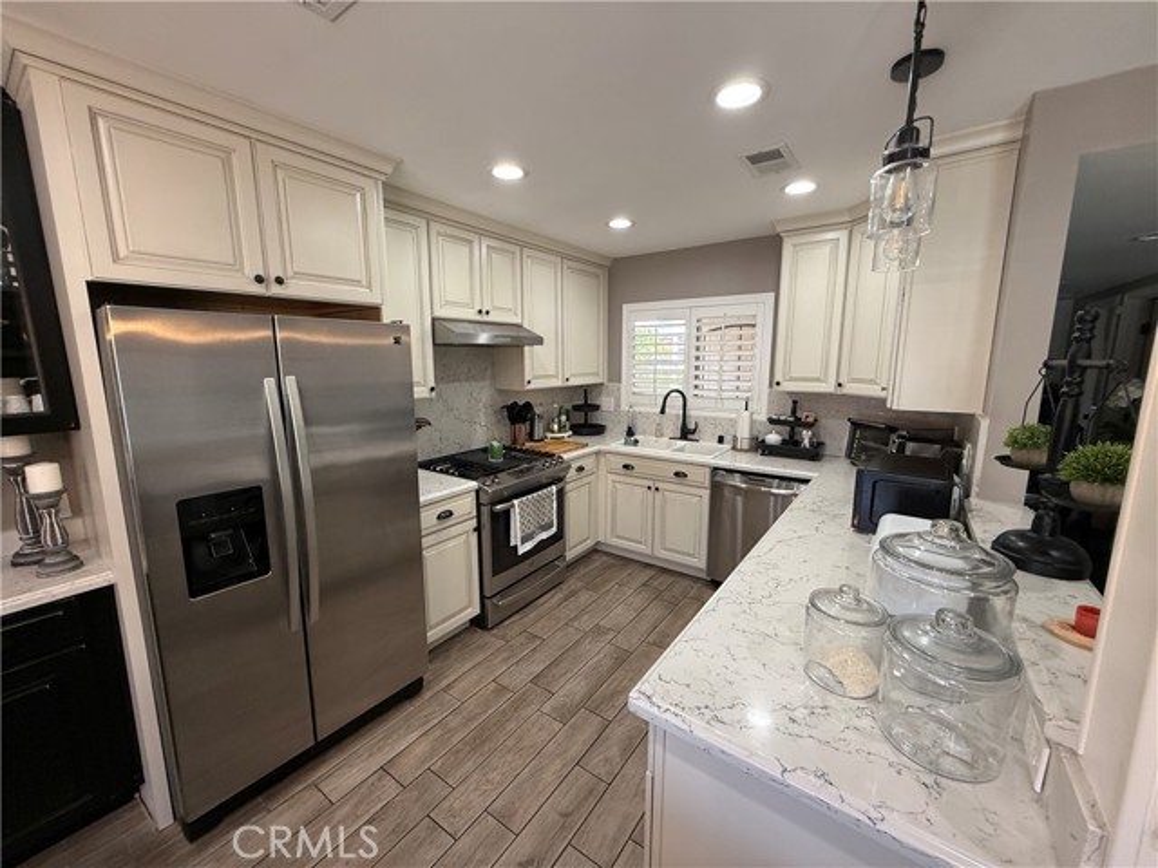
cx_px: 579
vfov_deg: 85.7
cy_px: 434
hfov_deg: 102.1
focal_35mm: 14
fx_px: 468
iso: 200
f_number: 2.2
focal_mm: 2.22
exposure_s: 1/120
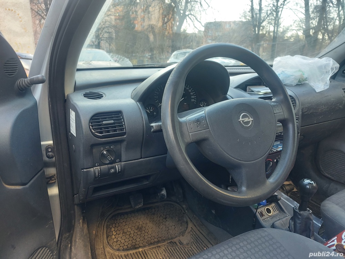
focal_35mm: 24
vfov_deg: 56.8
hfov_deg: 71.6
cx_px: 172
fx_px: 239
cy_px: 130
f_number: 1.8
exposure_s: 1/50
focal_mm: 5.23
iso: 125
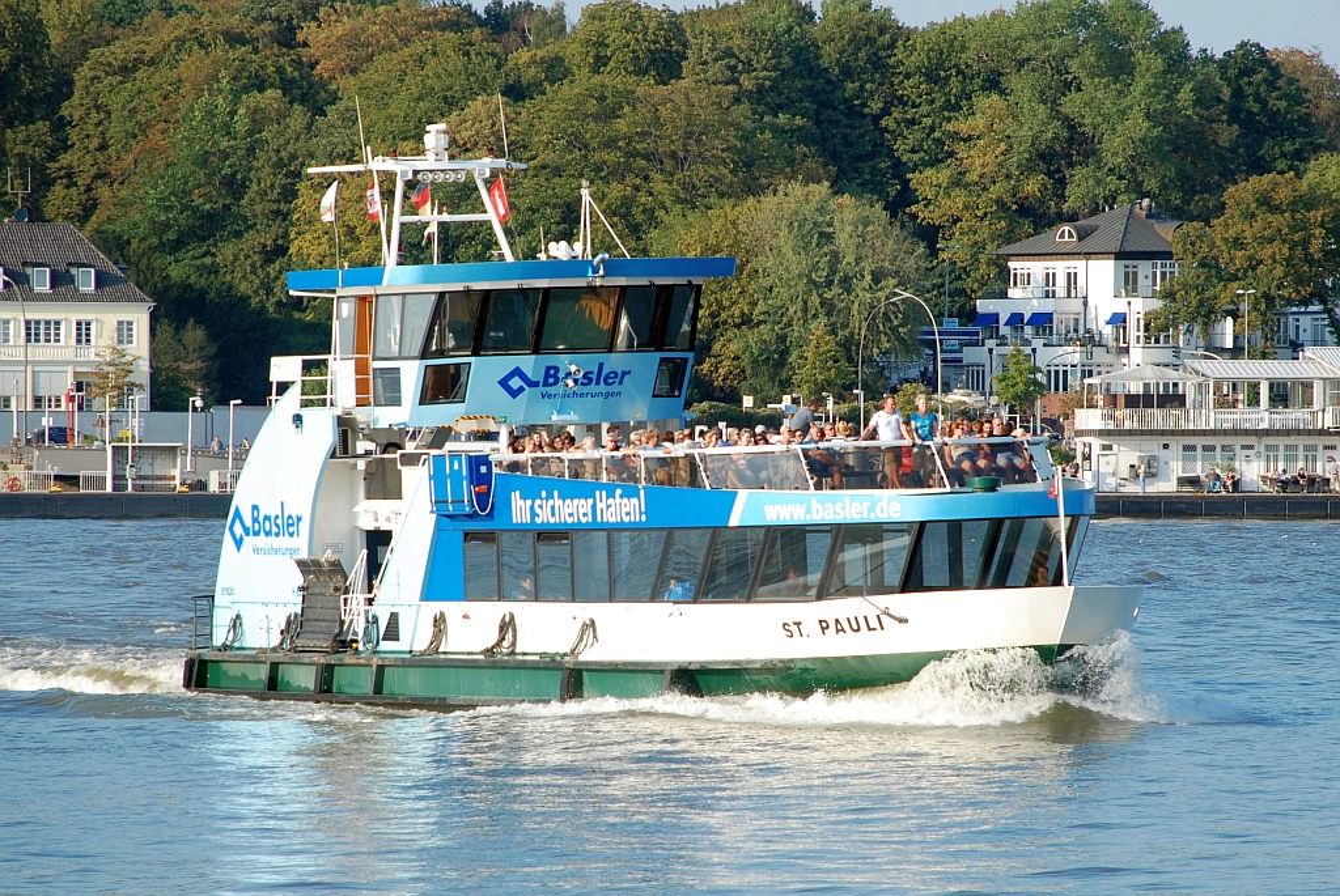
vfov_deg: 6.8
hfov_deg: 10.1
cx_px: 670
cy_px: 448
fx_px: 7545
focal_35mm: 202
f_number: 5.6
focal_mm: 135
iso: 100
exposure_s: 1/160
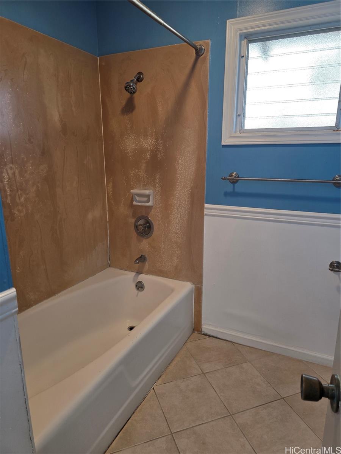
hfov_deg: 58.9
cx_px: 170
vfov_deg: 73.9
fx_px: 302
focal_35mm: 23
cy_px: 227
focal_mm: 6.3
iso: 80
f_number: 1.7
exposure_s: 1/120
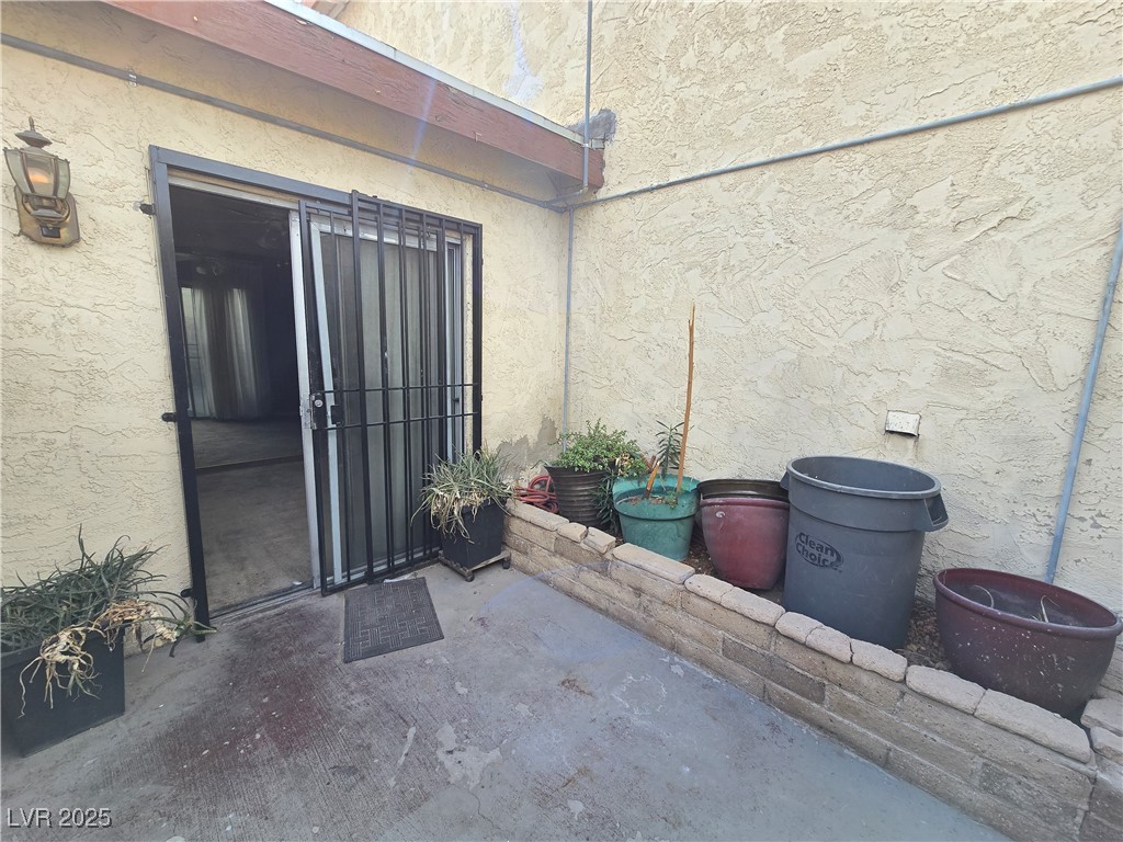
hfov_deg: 106.2
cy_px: 421
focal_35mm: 13
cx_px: 562
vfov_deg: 89.9
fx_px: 422
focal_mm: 2.2
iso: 50
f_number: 2.2
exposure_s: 1/430
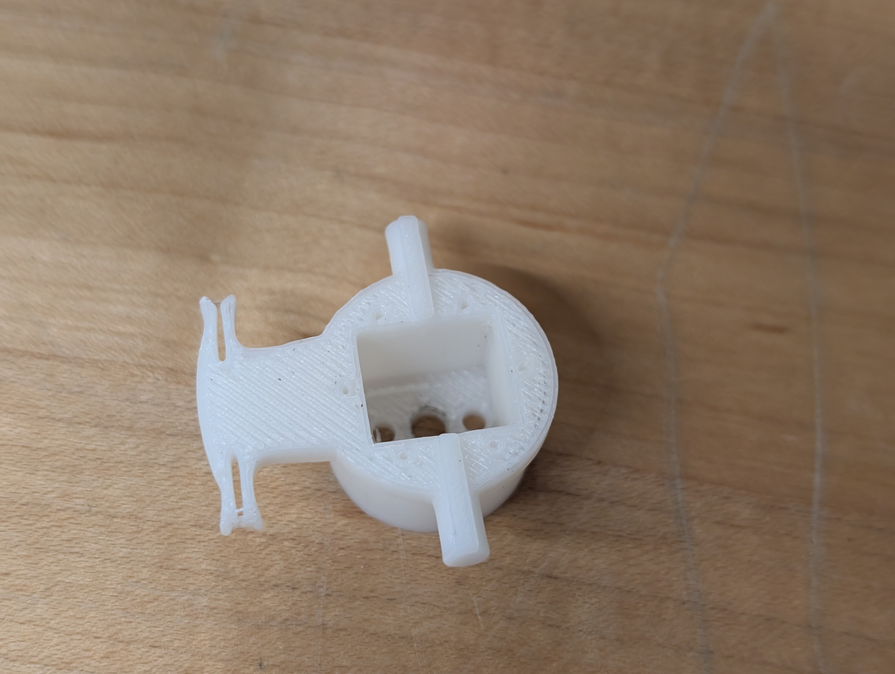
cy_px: 337
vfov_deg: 29.7
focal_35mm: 49
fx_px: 1269
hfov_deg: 38.9
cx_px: 448
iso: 325
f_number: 1.68
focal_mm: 6.9
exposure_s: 1/139
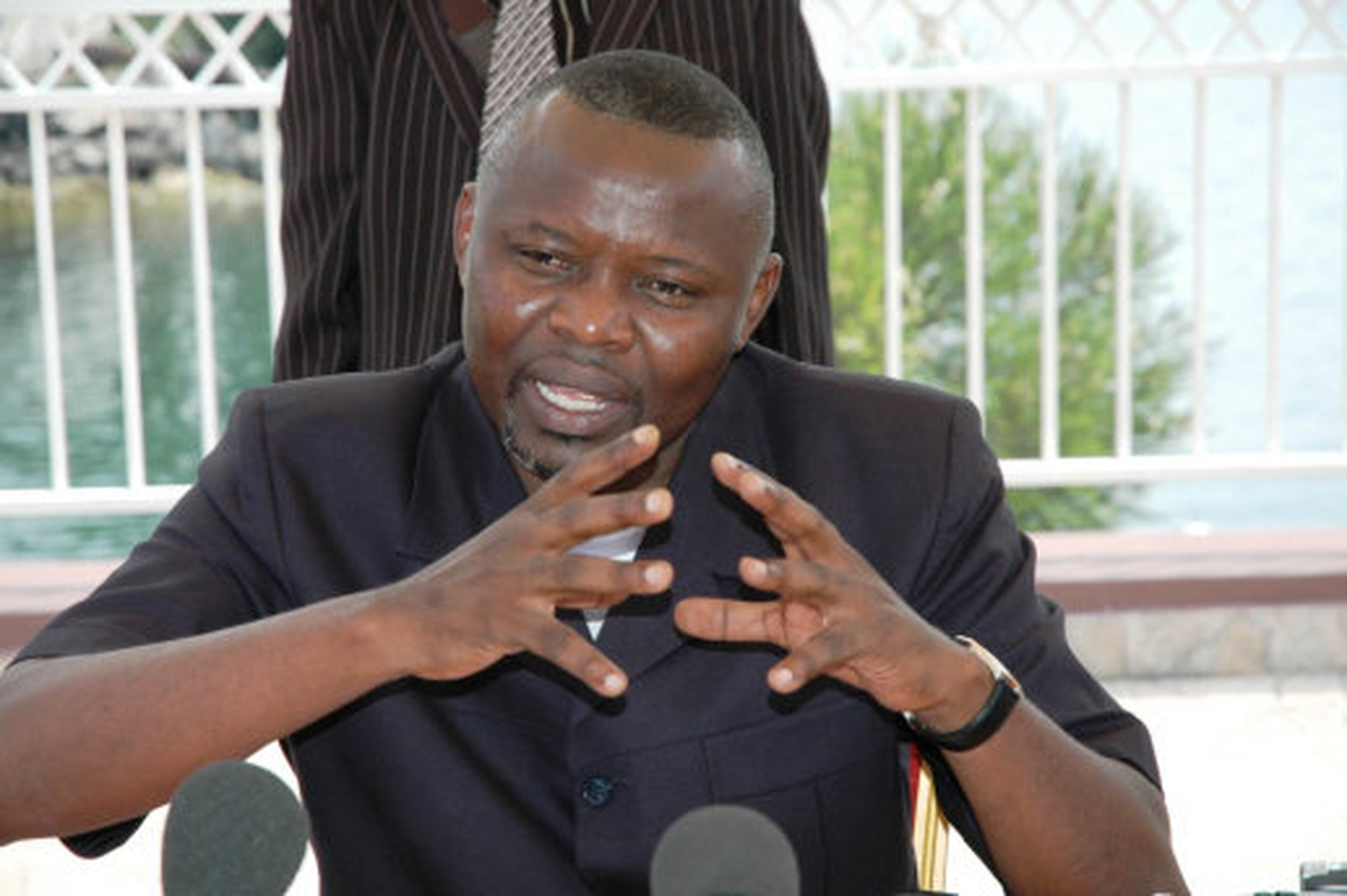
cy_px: 448
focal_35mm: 105
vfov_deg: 13.0
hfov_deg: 19.5
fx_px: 3926
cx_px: 674
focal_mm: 70
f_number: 5.6
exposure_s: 1/500
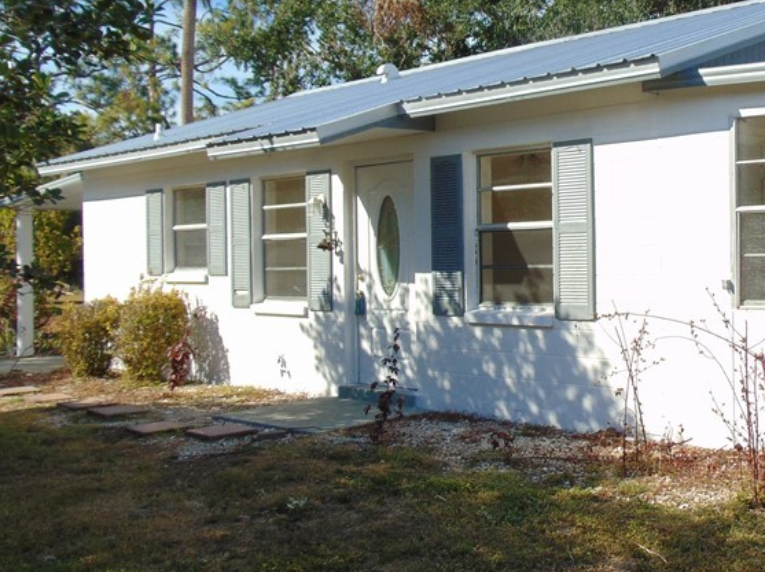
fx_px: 1016
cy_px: 270
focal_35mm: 46
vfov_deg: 31.5
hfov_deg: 40.4
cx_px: 548
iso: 80
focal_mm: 4.5
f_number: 7.7
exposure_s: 1/250
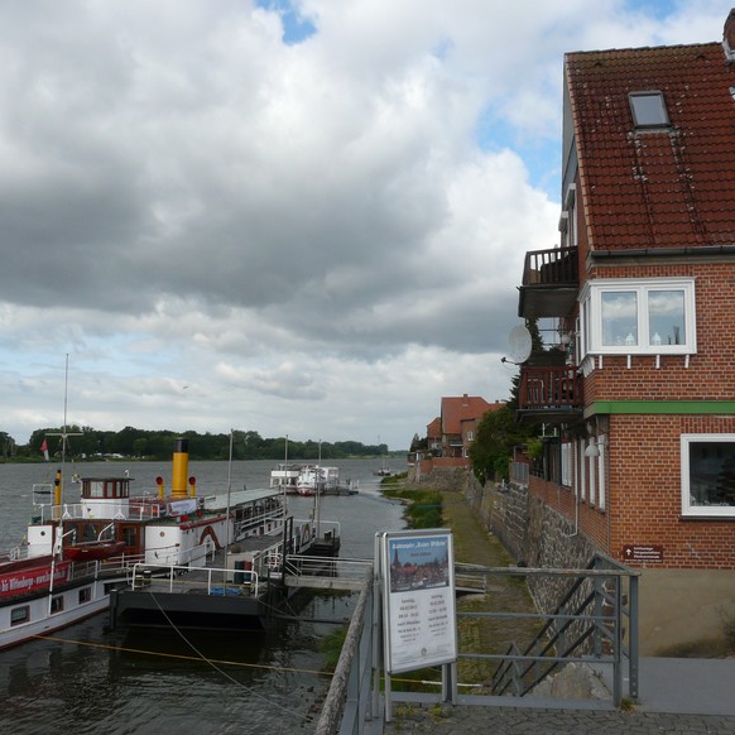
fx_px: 817
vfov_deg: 48.4
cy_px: 378
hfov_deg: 48.4
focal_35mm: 34
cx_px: 355
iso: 100
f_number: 5.6
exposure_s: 1/320
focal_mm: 4.6
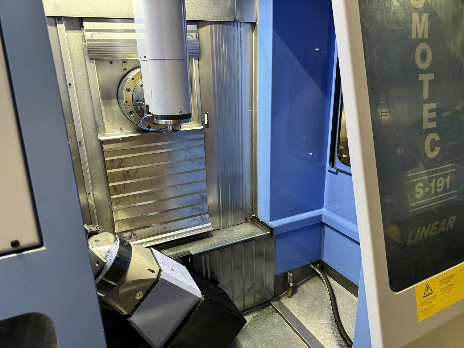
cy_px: 174
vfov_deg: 56.8
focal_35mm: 24
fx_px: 322
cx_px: 232
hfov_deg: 71.6
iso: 200
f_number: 1.78
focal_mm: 6.86
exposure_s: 1/50
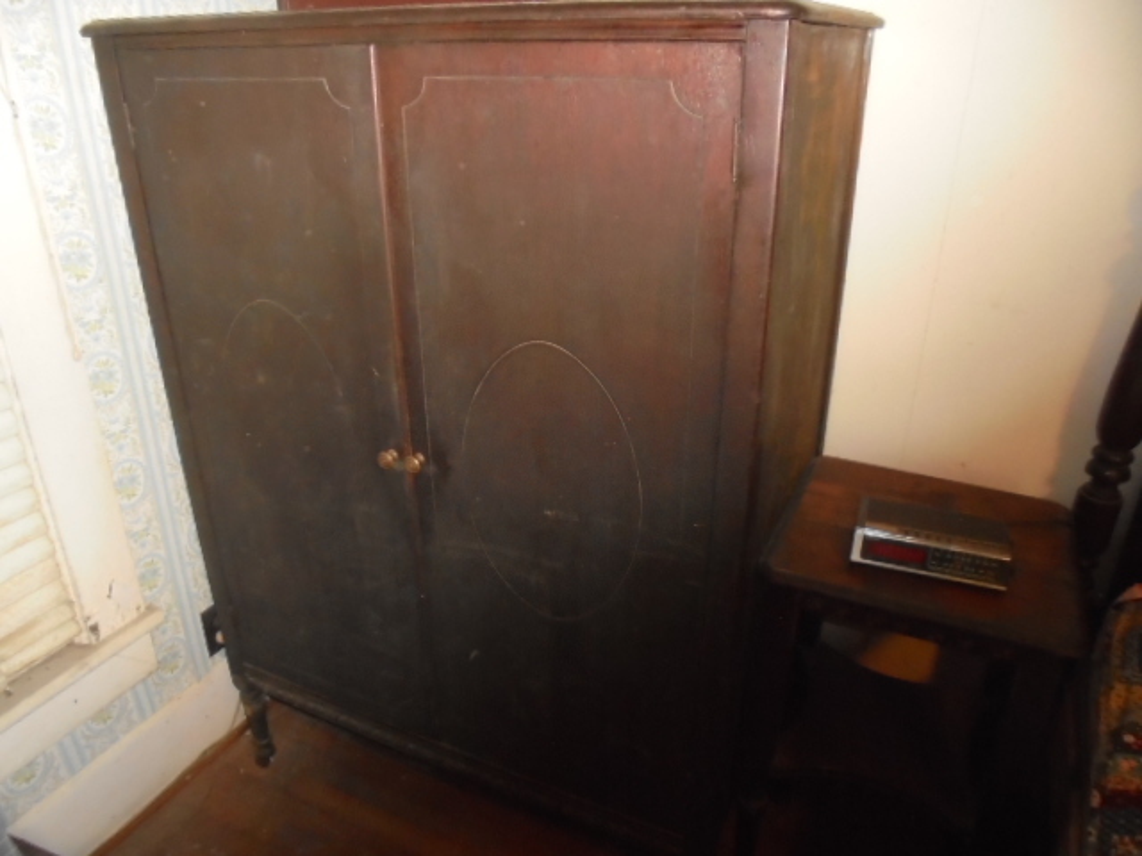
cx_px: 571
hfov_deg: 67.3
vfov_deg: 53.1
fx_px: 858
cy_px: 428
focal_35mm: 26
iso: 640
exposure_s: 1/30
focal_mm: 4.6
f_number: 3.5
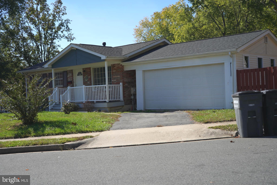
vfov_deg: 29.9
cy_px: 92
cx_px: 138
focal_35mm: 45
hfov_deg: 43.6
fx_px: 346
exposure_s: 1/640
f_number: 5
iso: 100
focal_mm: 45
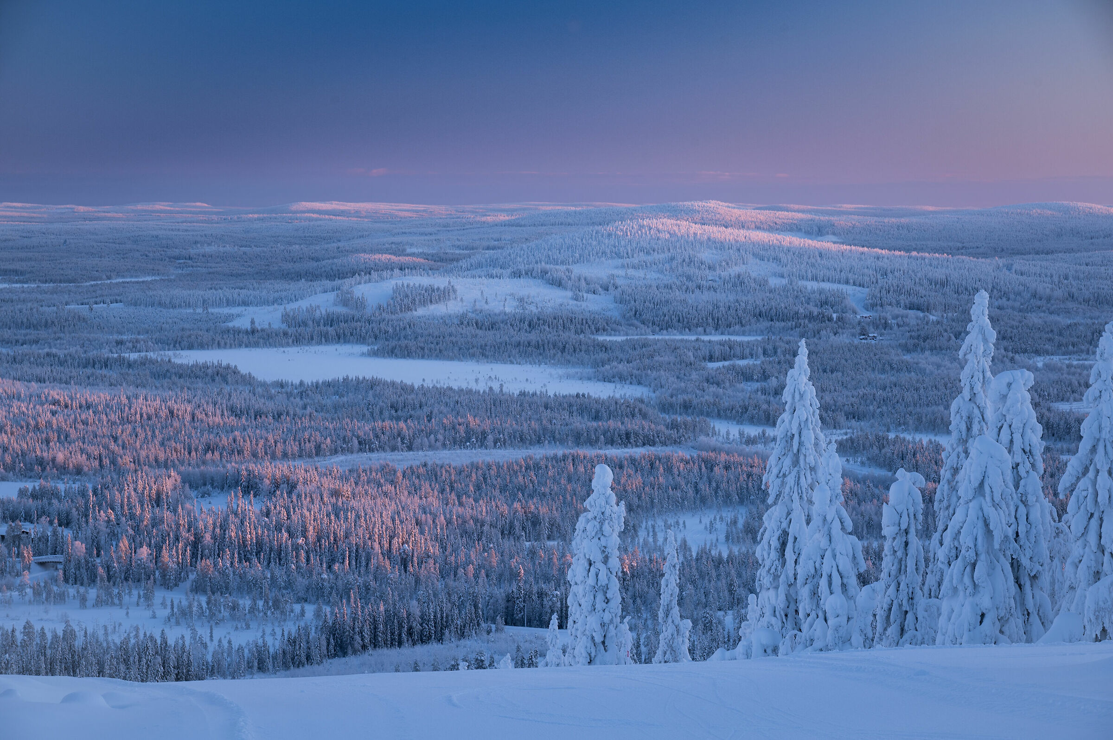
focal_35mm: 79
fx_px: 2441
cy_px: 370
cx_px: 556
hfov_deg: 25.7
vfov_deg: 17.3
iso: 100
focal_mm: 79
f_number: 9
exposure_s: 1/6
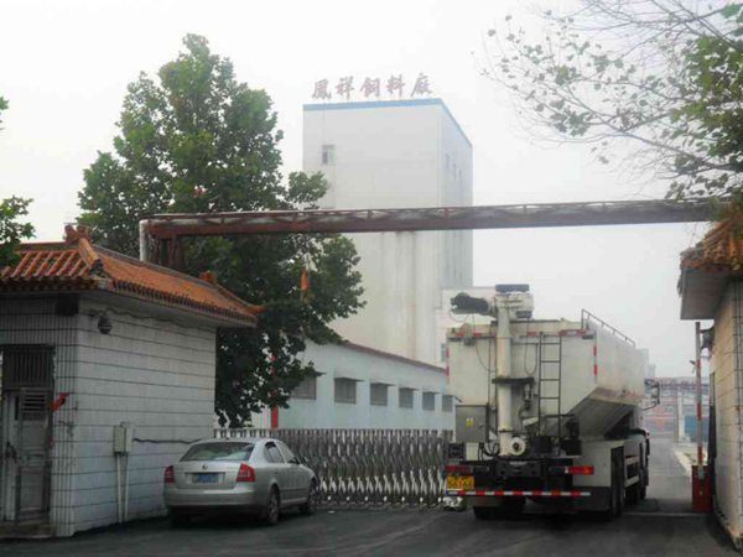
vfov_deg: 23.3
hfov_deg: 30.7
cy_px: 278
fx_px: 1352
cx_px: 372
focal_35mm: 63
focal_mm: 11.2
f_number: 5.6
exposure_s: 1/250
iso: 100
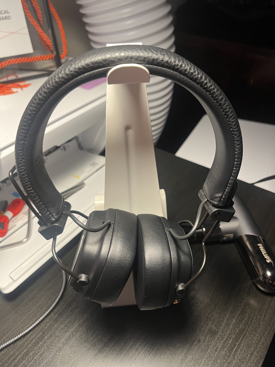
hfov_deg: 53.1
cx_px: 138
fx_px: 275
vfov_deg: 67.3
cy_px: 184
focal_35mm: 26
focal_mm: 5.1
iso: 200
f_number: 1.6
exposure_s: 1/60
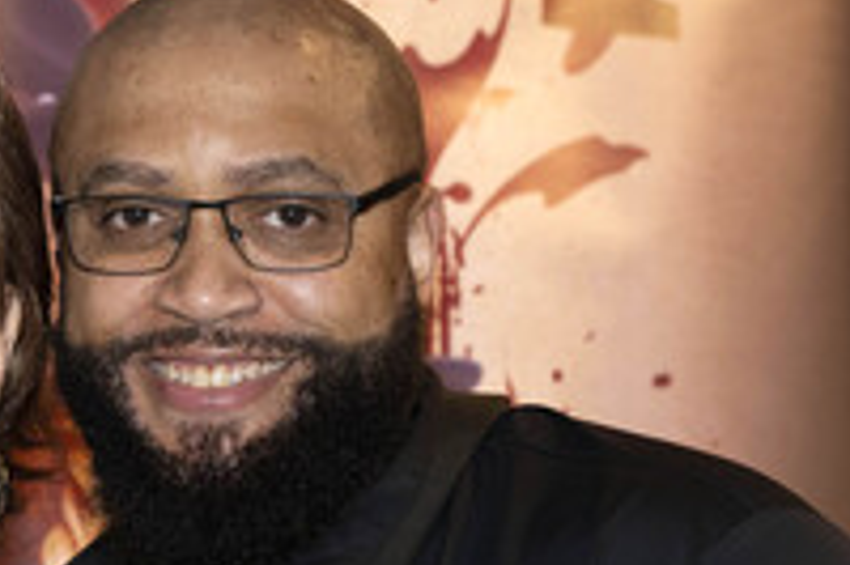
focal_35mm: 140
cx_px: 11
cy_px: 514
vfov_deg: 9.7
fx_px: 3303
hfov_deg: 14.4
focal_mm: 62
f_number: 5
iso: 800
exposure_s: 1/200
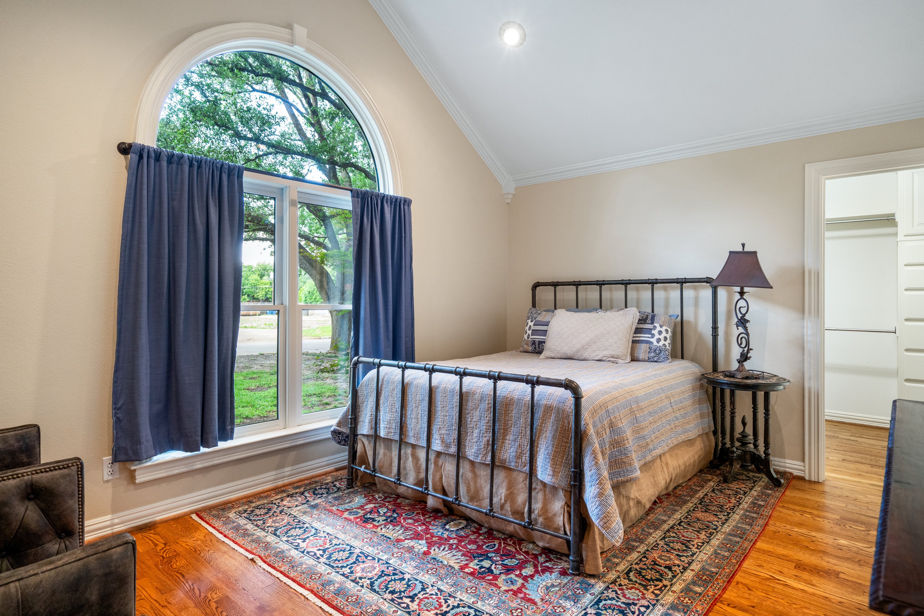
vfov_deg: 64.6
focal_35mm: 19
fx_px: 488
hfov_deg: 86.9
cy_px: 308
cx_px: 462
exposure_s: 1/13
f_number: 5.6
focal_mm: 19
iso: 800
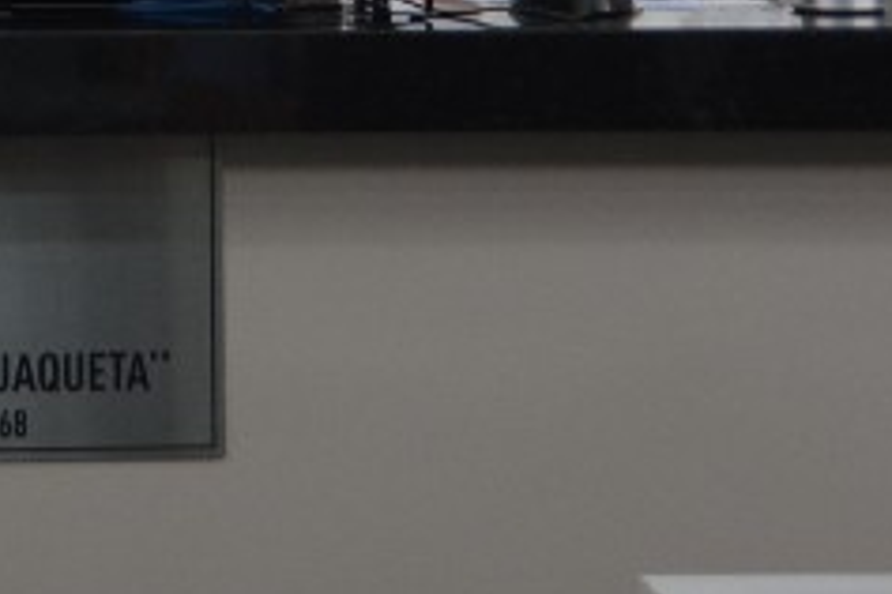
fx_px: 6304
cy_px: -560
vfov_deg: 5.3
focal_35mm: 254
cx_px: -145
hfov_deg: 8.0
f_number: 5.6
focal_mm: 35
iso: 400
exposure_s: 1/125
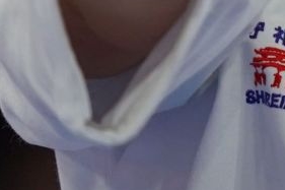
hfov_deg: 0.5
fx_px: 30405
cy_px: -260
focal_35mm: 3843
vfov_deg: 0.4
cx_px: 522
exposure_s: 1/500
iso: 800
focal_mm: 400
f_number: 2.8
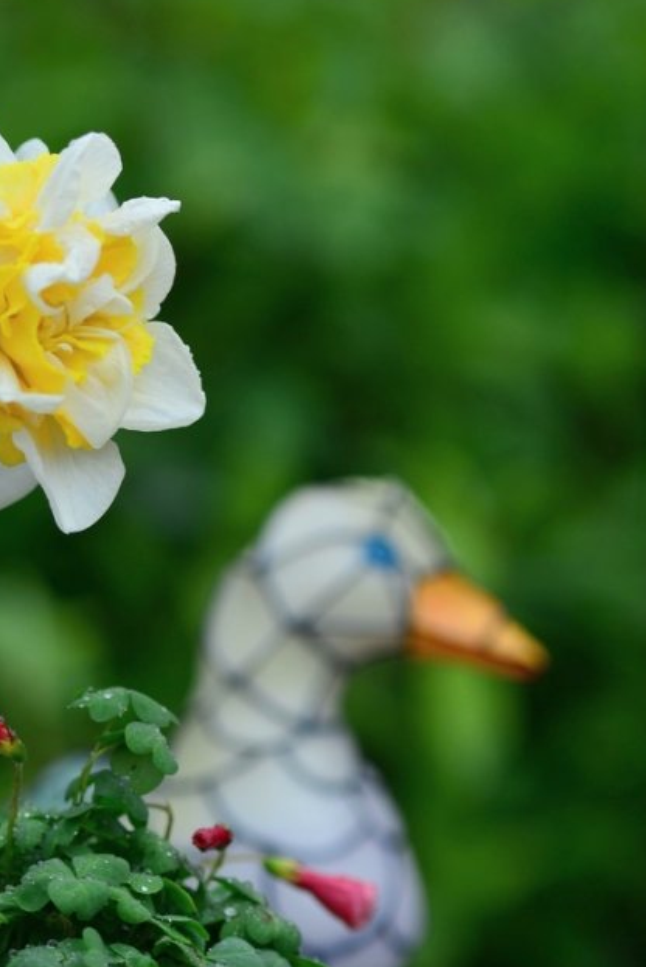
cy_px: 532
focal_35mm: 174
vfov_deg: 11.8
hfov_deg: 7.9
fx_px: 4678
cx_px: 126
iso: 200
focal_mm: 105
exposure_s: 1/200
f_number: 3.5
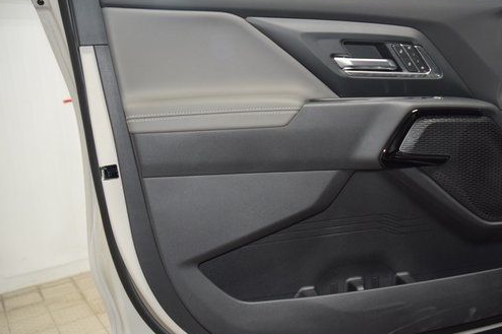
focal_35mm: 35
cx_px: 322
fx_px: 488
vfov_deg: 37.8
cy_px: 176
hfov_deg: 53.7
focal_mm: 18
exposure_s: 1/60
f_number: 3.5
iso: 1100
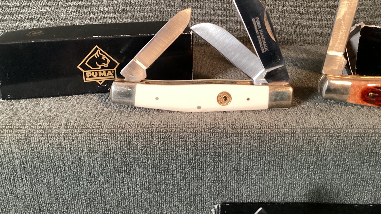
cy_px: 73
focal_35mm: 34
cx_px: 190
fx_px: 343
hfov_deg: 58.0
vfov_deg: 34.4
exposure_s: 1/40
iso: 400
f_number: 2.4
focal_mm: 3.3
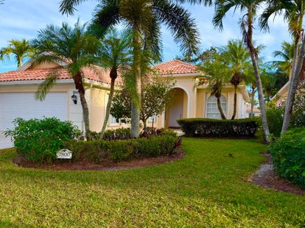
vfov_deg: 48.0
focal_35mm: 29
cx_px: 122
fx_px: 255
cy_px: 130
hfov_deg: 61.2
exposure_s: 1/1046
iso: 100
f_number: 1.78
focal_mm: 6.76
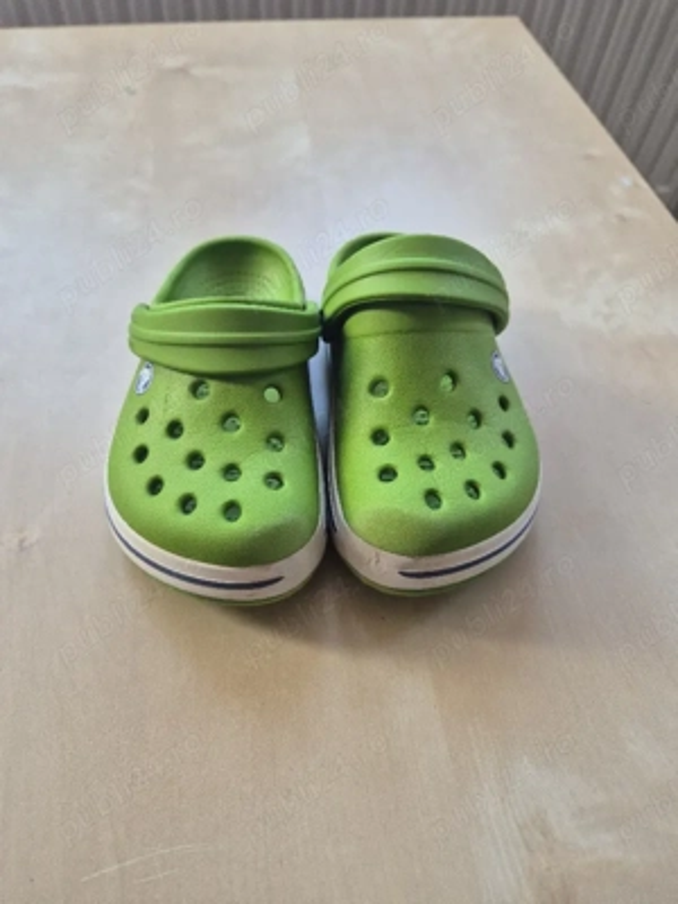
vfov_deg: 73.9
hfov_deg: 58.9
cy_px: 452
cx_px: 339
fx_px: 601
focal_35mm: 23
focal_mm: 5.4
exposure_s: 1/182
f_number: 1.8
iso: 160
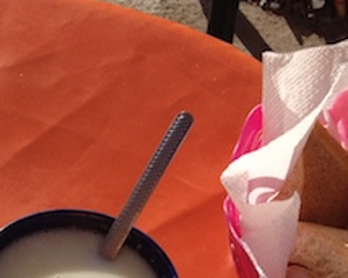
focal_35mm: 120
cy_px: 394
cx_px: -39
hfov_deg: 15.6
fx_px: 1235
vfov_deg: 12.3
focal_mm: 4.28
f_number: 2.4
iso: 50
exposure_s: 1/1783
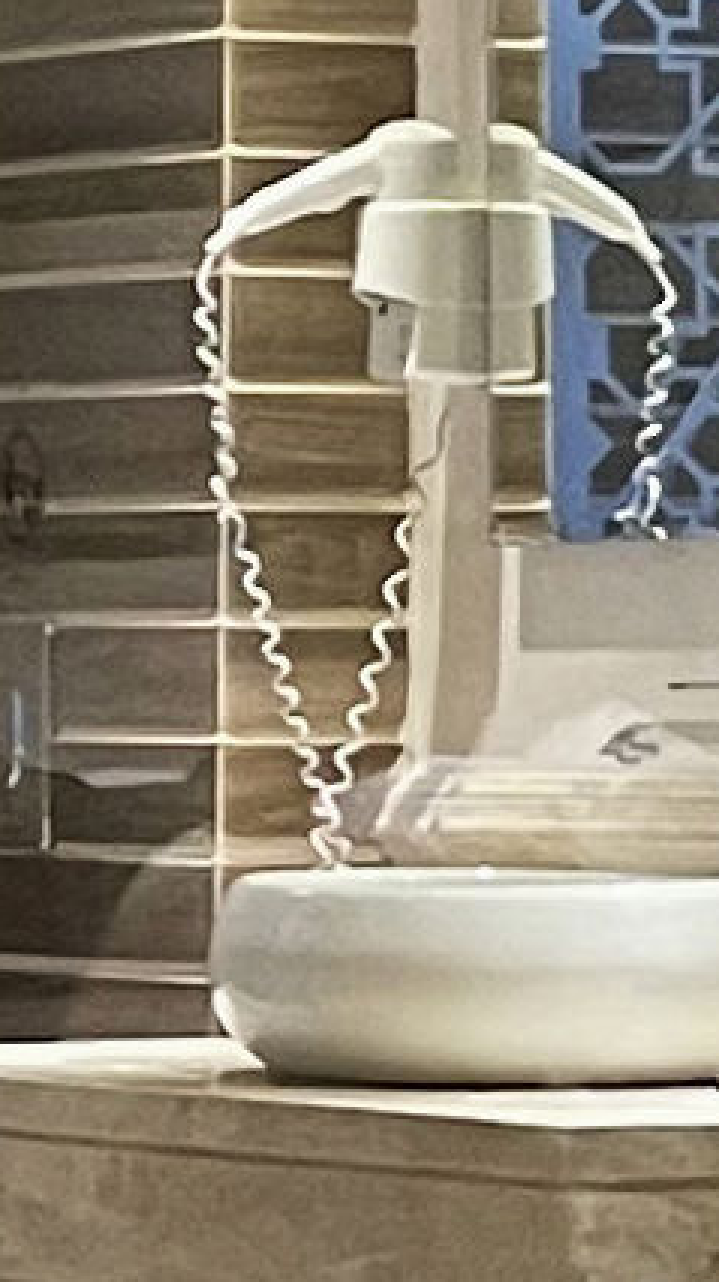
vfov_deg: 8.4
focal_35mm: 258
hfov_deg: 4.5
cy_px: 355
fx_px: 8762
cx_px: 2377
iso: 250
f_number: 1.6
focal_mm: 5.1
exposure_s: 1/50
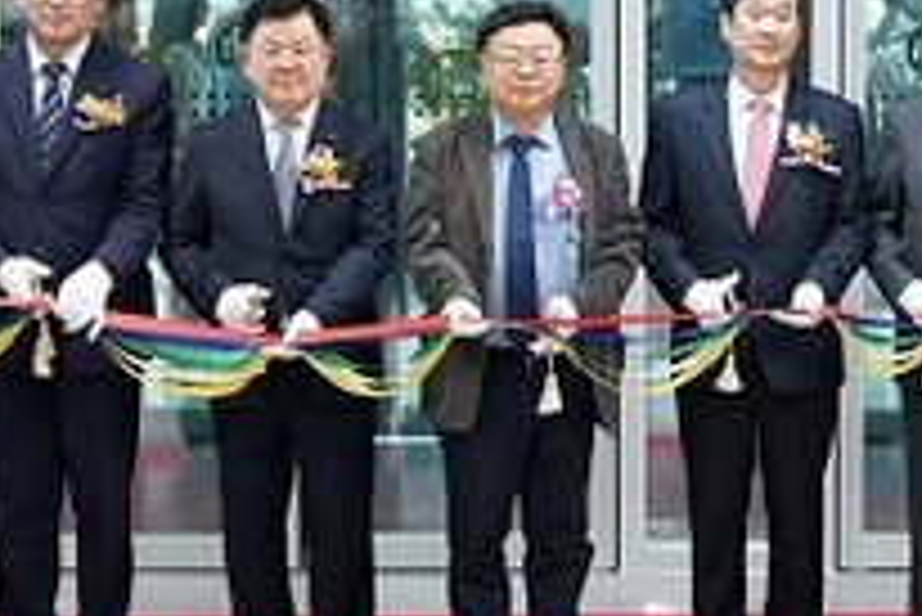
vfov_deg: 12.0
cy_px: 207
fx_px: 2922
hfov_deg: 17.8
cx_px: 679
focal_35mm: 114
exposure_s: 1/40
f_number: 2.8
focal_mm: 39
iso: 250
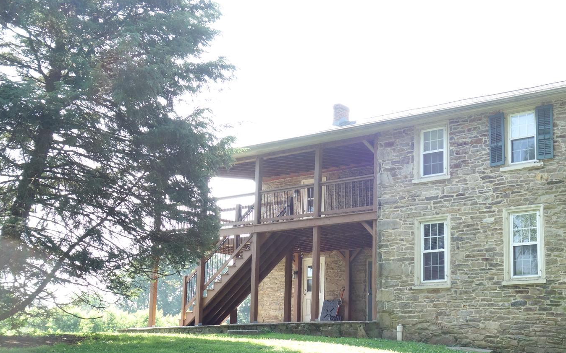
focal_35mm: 48
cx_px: 426
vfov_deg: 26.7
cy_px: 229
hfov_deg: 40.6
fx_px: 740
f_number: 5.6
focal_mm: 11.6
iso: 400
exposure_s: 1/125
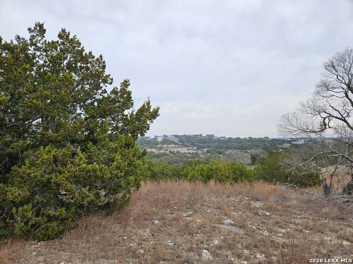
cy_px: 132
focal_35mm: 23
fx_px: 235
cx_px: 176
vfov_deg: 58.9
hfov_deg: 73.9
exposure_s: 1/334
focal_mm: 5.4
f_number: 1.8
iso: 25
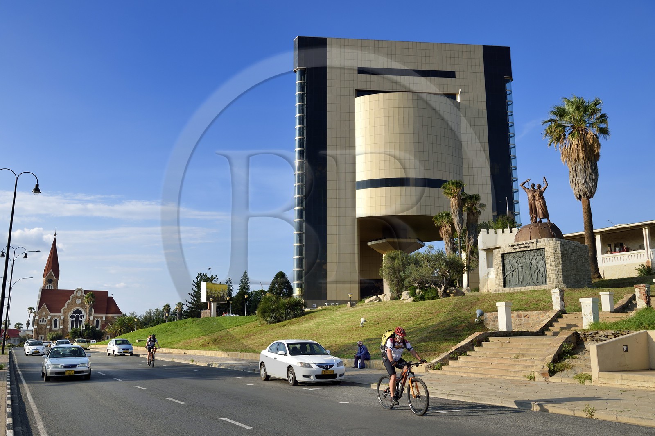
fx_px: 582
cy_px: 218
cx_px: 328
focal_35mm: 32
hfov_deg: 58.8
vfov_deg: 41.0
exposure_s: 1/400
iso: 200
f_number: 10
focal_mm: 32
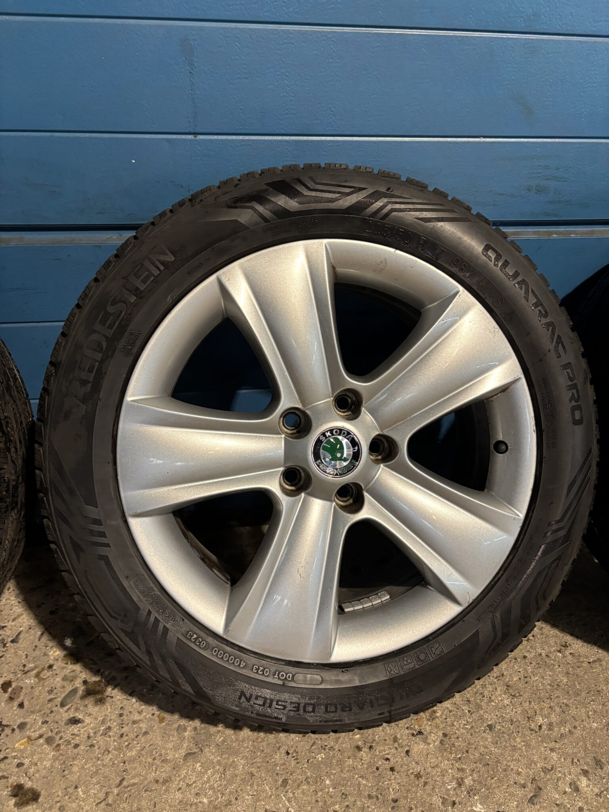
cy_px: 406
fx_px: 610
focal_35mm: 26
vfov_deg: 67.3
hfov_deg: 53.1
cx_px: 304
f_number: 1.6
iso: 250
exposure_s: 1/50
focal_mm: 5.96
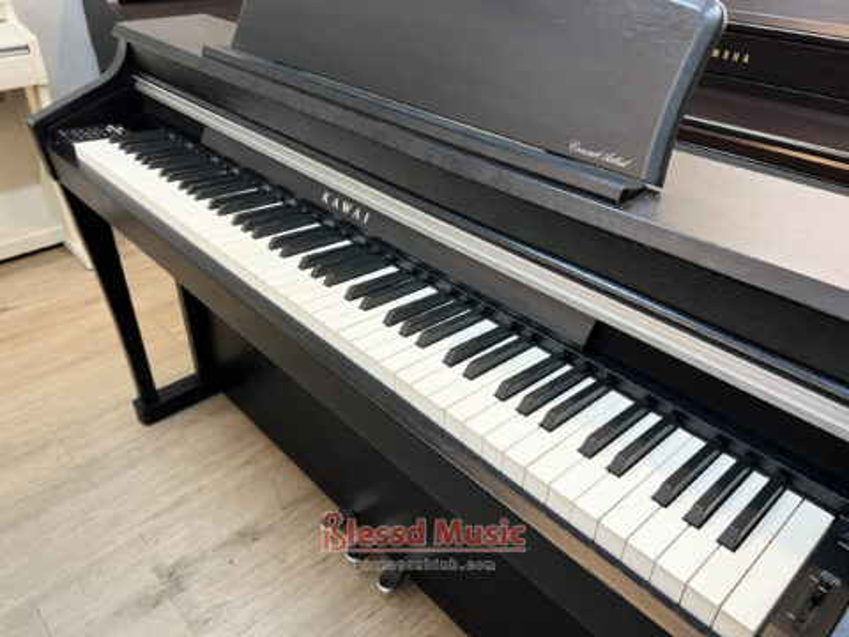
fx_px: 638
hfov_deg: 67.3
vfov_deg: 53.1
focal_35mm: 26
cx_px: 424
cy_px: 318
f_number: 1.5
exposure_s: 1/50
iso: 80
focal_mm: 5.7
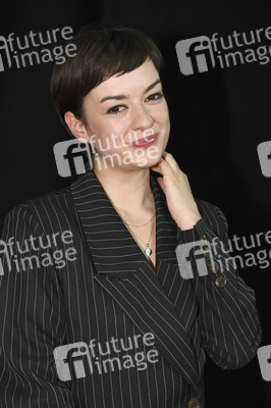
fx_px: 792
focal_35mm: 70
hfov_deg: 19.4
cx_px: 136
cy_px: 204
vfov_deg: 28.9
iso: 1250
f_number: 5.6
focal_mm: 70
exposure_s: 1/400
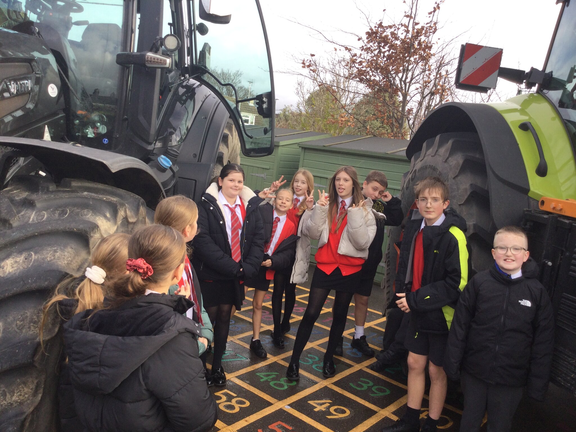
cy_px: 216
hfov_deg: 58.4
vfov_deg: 45.4
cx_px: 288
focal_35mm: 31
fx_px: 516
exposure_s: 1/222
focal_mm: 3.3
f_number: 2.4
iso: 25
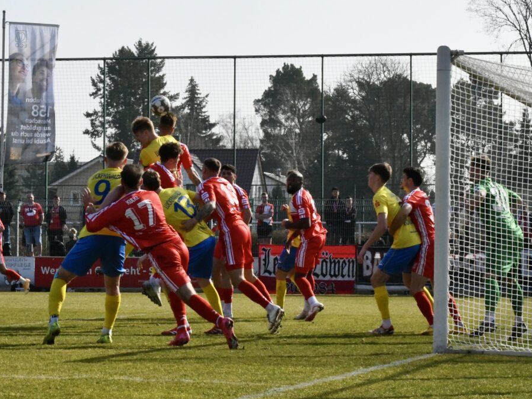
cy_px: 198
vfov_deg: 15.9
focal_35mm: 93
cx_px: 280
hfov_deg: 21.1
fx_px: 1429
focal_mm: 85
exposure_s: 1/1600
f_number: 25
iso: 8000
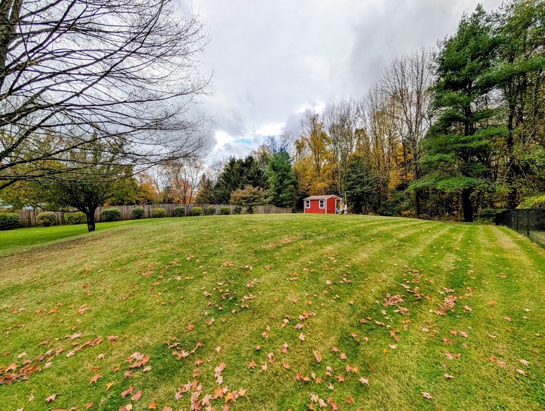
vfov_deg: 94.6
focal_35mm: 12
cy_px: 206
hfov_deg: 110.5
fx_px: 189
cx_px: 272
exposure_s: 1/2169
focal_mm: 2.02
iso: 53
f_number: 1.7
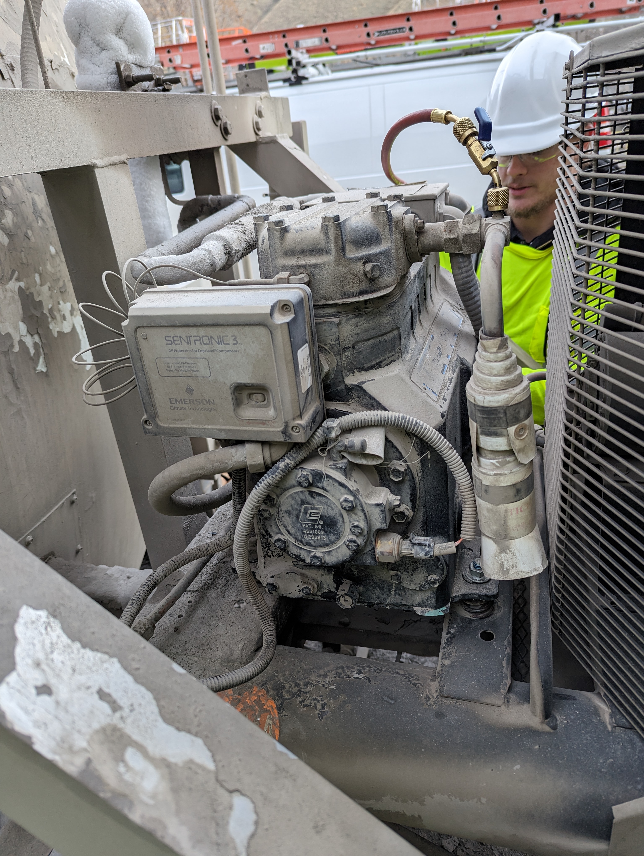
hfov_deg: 56.9
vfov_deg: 71.5
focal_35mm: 24
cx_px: 322
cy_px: 428
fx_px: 594
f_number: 1.85
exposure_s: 1/341
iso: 38
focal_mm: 6.81
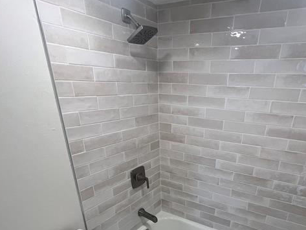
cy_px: 188
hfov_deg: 75.2
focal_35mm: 22
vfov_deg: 56.2
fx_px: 195
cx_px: 188
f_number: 1.8
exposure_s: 1/120
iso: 64
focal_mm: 1.57
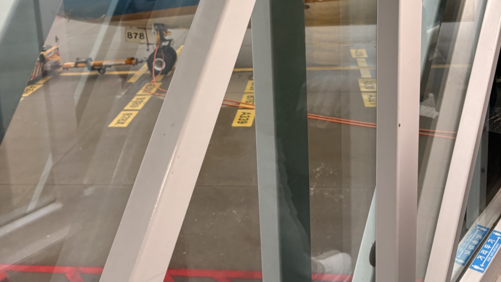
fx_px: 505
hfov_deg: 52.8
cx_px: 250
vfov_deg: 29.6
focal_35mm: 38
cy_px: 18
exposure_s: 1/121
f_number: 1.6
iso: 125
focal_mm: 5.96
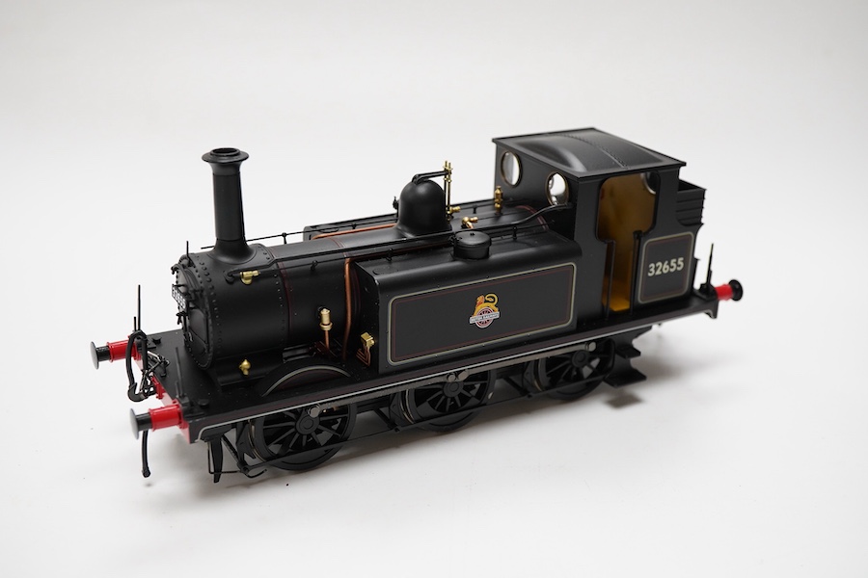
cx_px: 434
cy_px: 289
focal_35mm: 45
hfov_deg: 43.6
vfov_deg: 29.9
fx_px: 1085
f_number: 9
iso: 1250
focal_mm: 30
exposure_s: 1/125
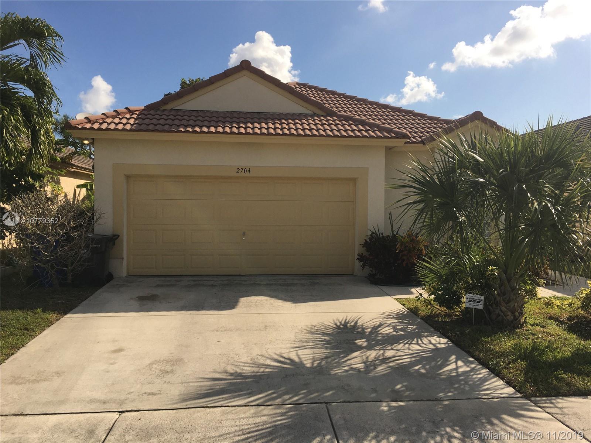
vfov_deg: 48.2
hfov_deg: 61.7
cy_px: 222
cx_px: 296
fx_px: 495
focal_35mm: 29
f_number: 2.2
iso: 25
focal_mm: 4.15
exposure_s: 1/2331
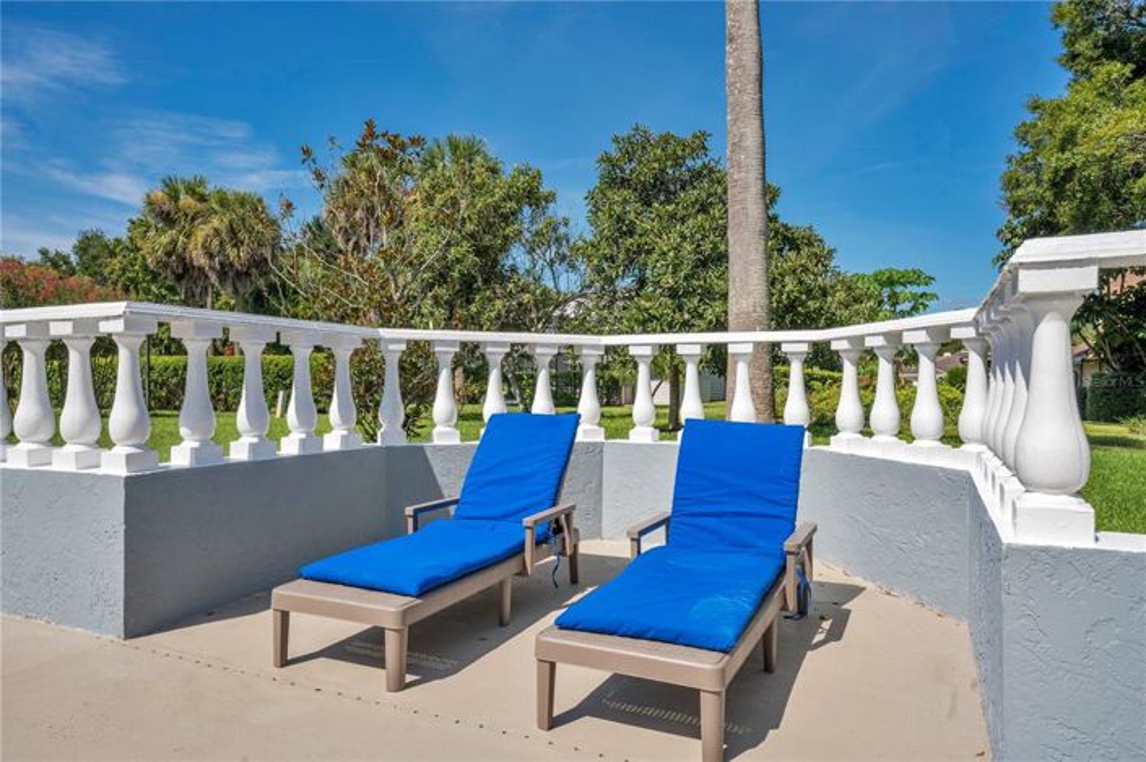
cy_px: 381
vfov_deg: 55.0
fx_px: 732
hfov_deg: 76.1
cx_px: 573
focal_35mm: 23
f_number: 10
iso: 100
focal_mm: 23
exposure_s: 1/250
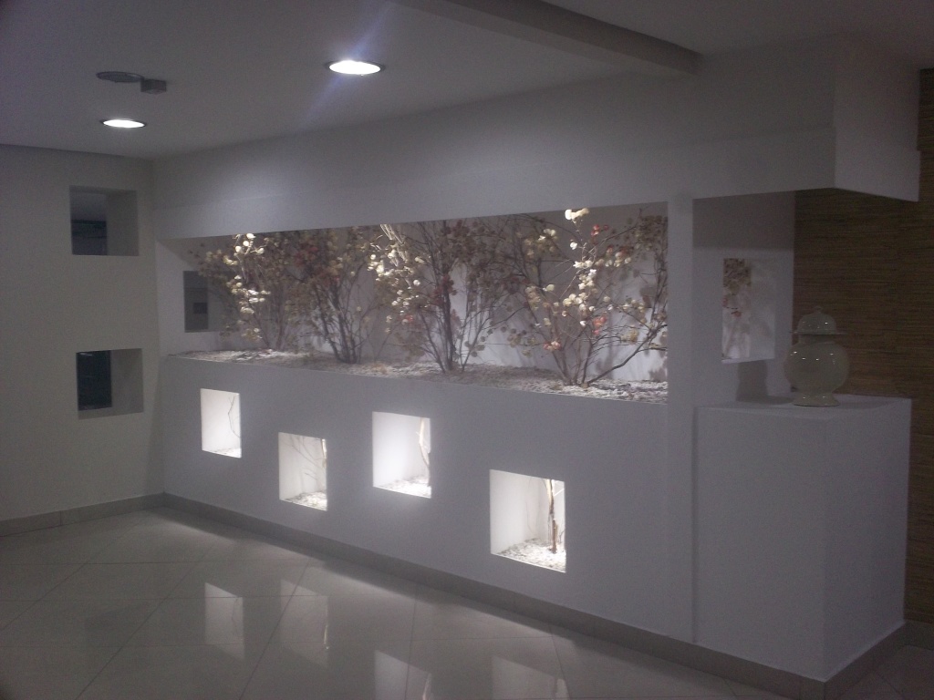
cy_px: 350
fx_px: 1025
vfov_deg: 37.7
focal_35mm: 38
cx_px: 467
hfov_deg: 49.0
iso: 160
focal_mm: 6.3
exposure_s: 1/13
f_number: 4.5
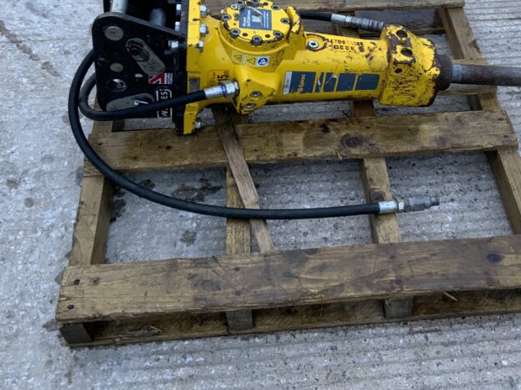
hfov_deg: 39.4
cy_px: 85
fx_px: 722
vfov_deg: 29.6
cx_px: 320
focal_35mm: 48
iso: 50
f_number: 1.8
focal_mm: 3
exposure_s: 1/122
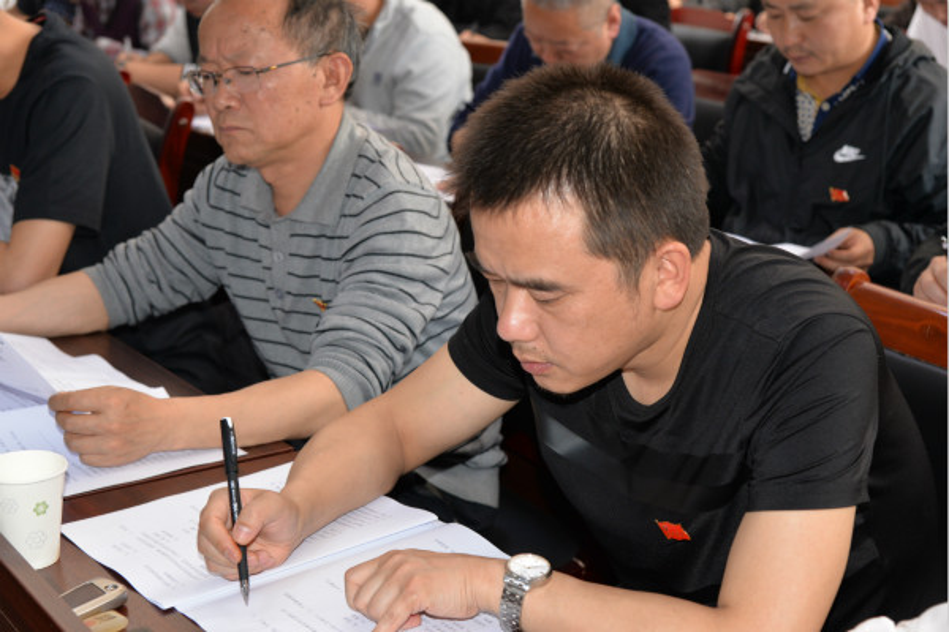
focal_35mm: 58
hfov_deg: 34.5
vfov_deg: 23.4
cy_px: 316
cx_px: 474
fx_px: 1529
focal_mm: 58
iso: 1600
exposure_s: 1/60
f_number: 5.6
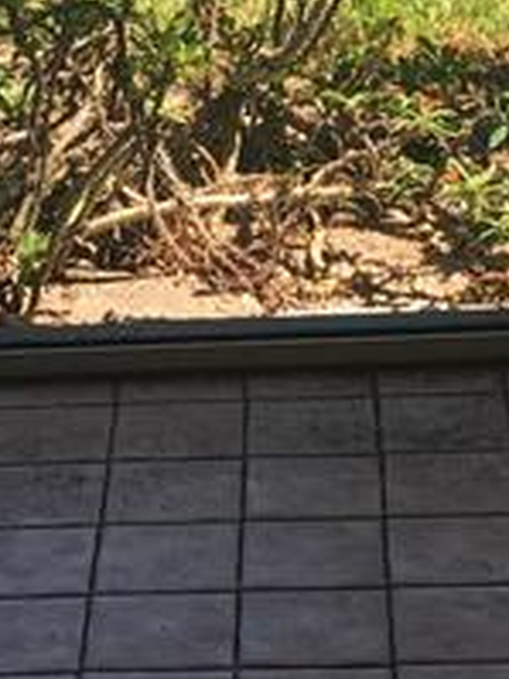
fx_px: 2924
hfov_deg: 9.9
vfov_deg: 13.1
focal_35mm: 149
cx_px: 188
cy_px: 17
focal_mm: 4.15
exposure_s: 1/346
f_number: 2.2
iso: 25
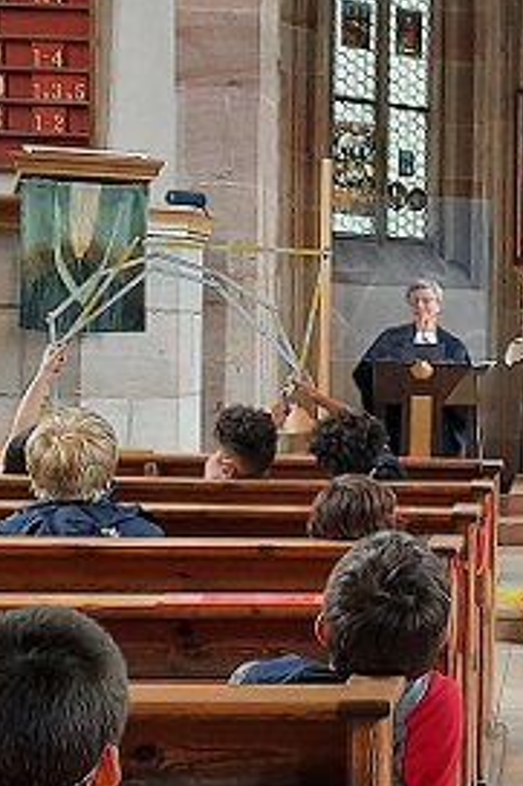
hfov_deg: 15.1
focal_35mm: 86
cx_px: 682
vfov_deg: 23.7
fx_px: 1876
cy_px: 403
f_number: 2
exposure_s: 1/50
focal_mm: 4.6
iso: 200
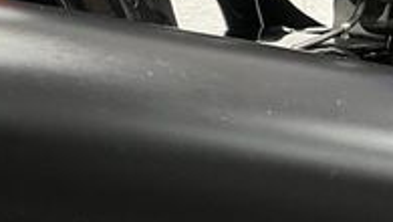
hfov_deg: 19.5
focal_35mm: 93
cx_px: -218
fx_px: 970
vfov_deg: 13.0
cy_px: 99
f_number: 1.6
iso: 400
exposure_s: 1/33
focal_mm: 5.1
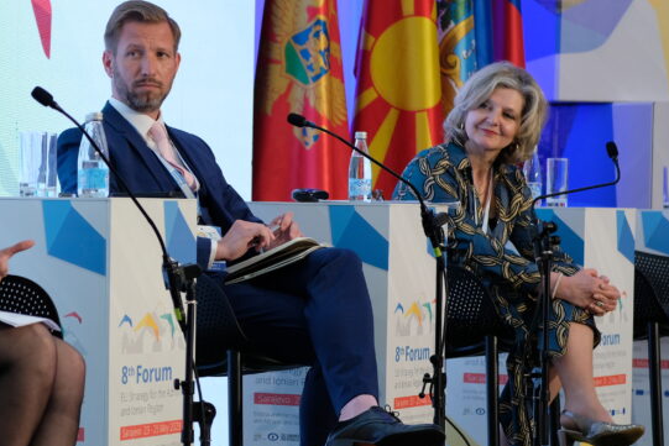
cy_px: 266
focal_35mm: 160
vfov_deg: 8.6
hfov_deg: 12.7
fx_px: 2974
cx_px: 62
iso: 1000
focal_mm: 56
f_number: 3.2
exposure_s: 1/125
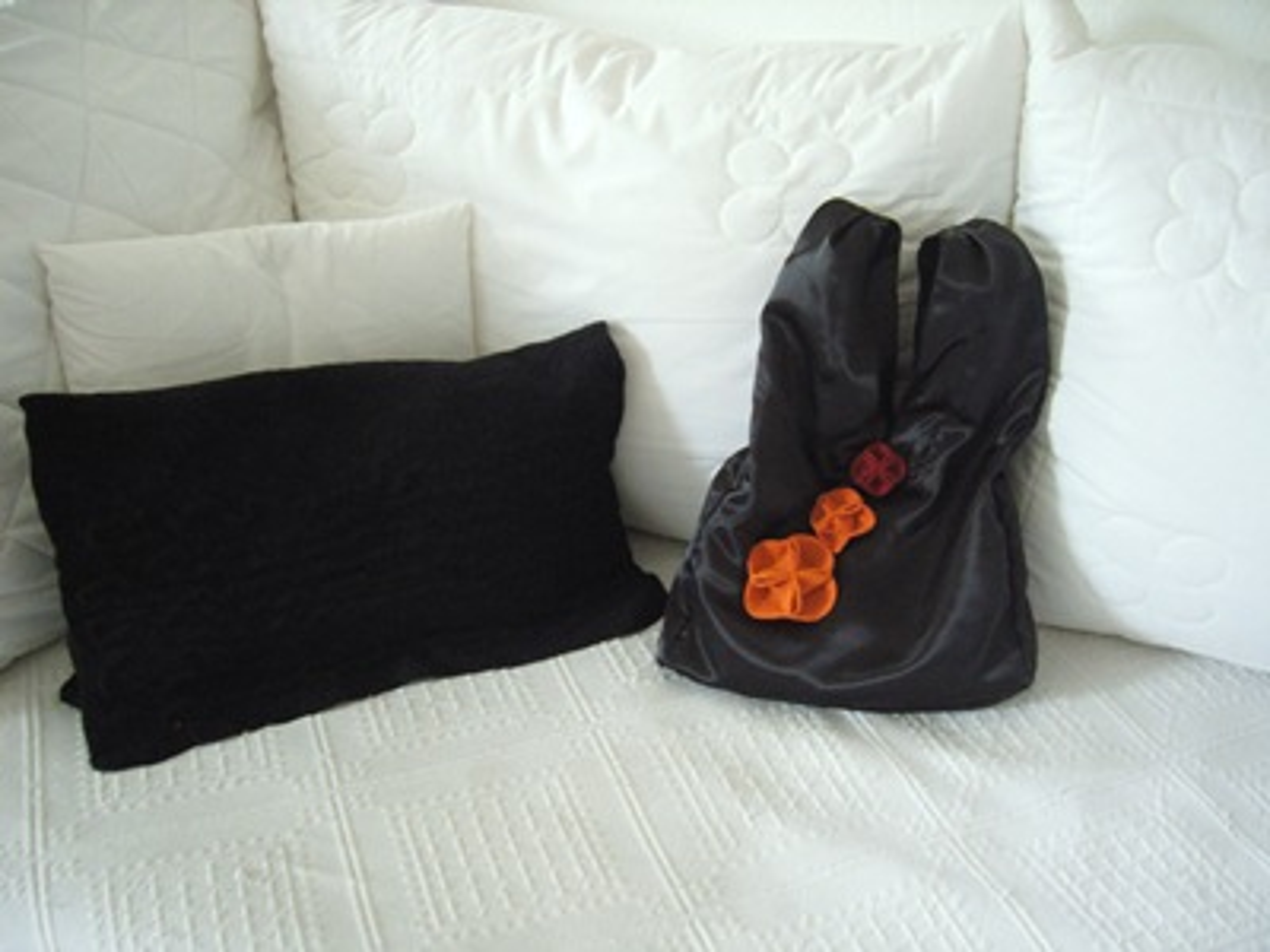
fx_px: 1247
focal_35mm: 34
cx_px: 635
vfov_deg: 41.8
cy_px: 476
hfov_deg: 54.0
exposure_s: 1/6
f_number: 2.8
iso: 200
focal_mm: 7.3
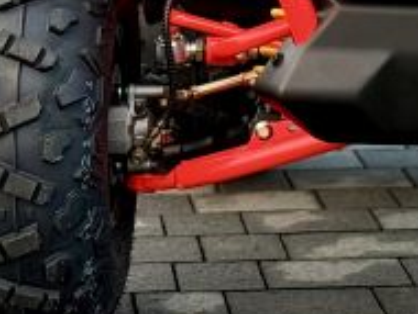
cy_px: -226
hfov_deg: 9.7
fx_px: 2442
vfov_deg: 7.2
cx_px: 451
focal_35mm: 202
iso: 50
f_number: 1.78
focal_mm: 6.76
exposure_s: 1/121
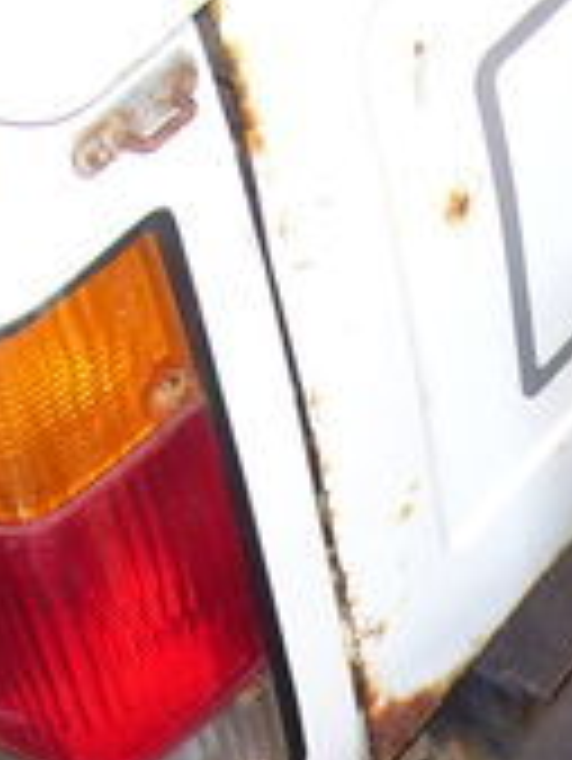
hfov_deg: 10.6
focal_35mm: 140
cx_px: 378
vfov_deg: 13.6
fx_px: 3081
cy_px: 994
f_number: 2.7
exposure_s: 1/60
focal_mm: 6
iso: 80
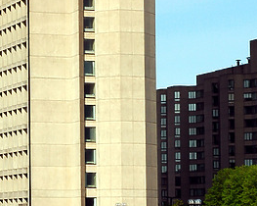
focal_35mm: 212
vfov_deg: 7.2
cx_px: 54
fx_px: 1611
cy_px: -58
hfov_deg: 9.1
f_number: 11
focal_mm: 44
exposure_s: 1/400
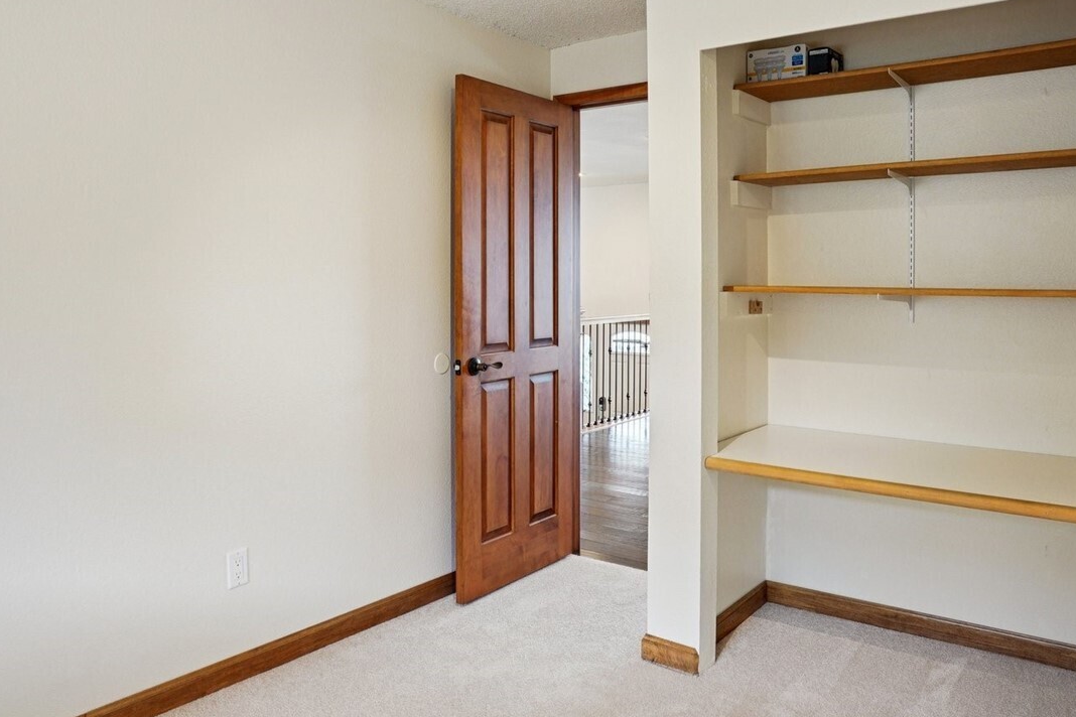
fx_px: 807
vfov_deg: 47.7
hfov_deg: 67.4
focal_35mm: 27
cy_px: 288
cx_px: 556
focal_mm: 17
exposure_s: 1/6
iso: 400
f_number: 8
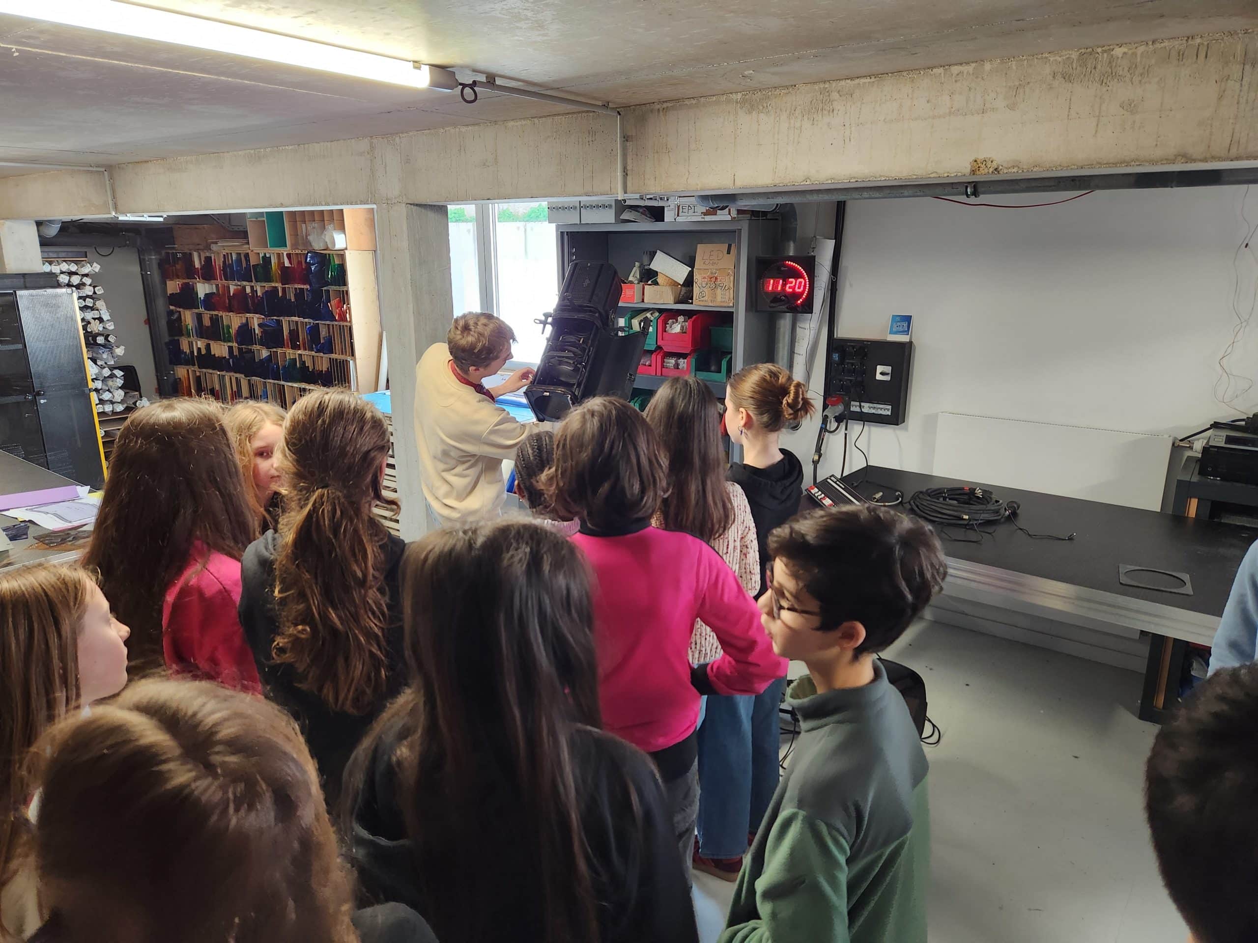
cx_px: 629
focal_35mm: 23
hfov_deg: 73.9
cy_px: 472
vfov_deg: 58.9
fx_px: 836
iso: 320
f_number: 1.8
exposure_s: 1/120
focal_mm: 5.4
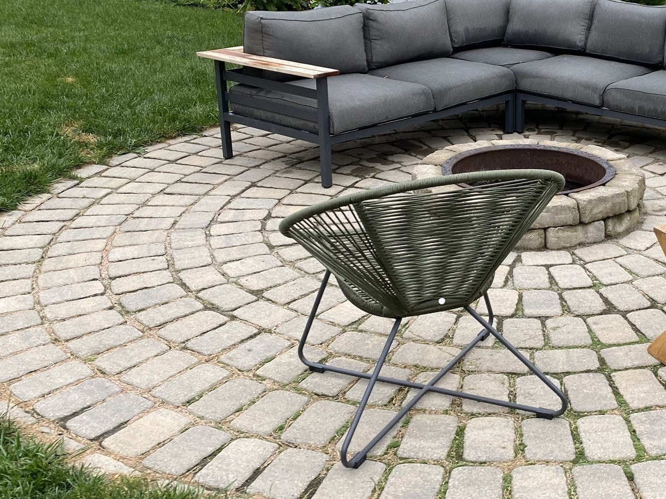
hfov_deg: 39.5
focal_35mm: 46
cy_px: 201
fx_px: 885
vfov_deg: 31.4
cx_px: 538
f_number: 1.8
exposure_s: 1/122
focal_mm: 4.25
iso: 64
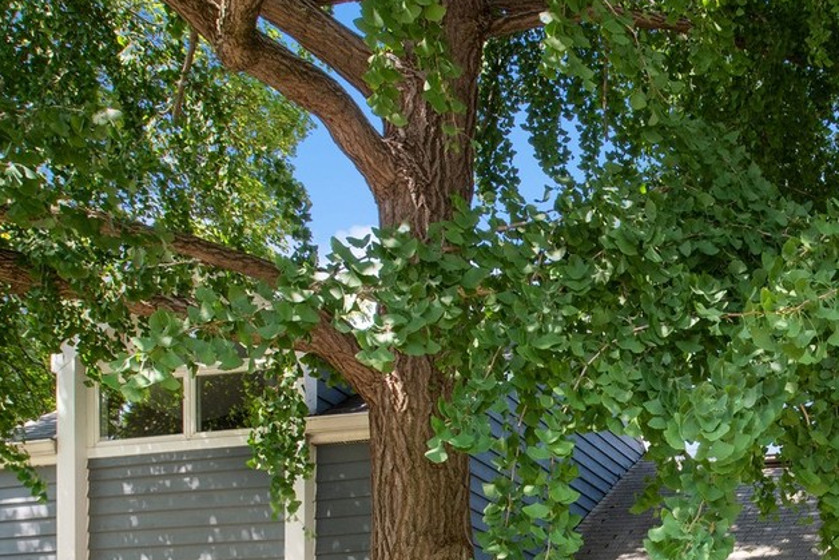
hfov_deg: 37.4
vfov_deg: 25.9
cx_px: 774
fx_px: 1142
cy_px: 580
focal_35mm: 49
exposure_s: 1/60
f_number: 8
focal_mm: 19
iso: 400
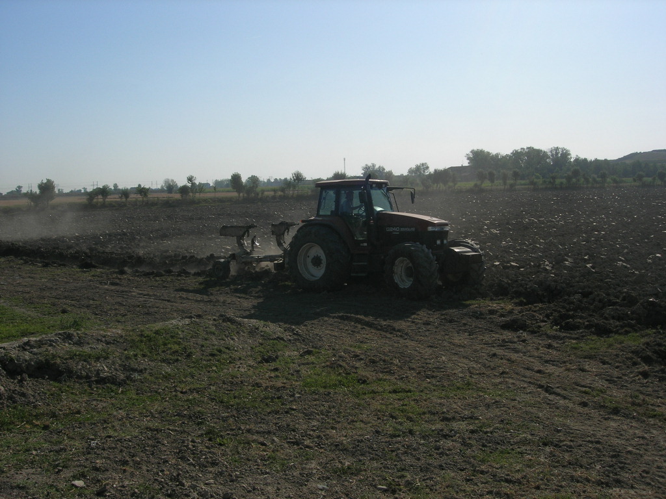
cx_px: 333
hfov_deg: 49.0
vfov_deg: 37.7
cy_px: 250
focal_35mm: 38
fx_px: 731
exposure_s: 1/1068
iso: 64
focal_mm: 7.8
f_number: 4.8
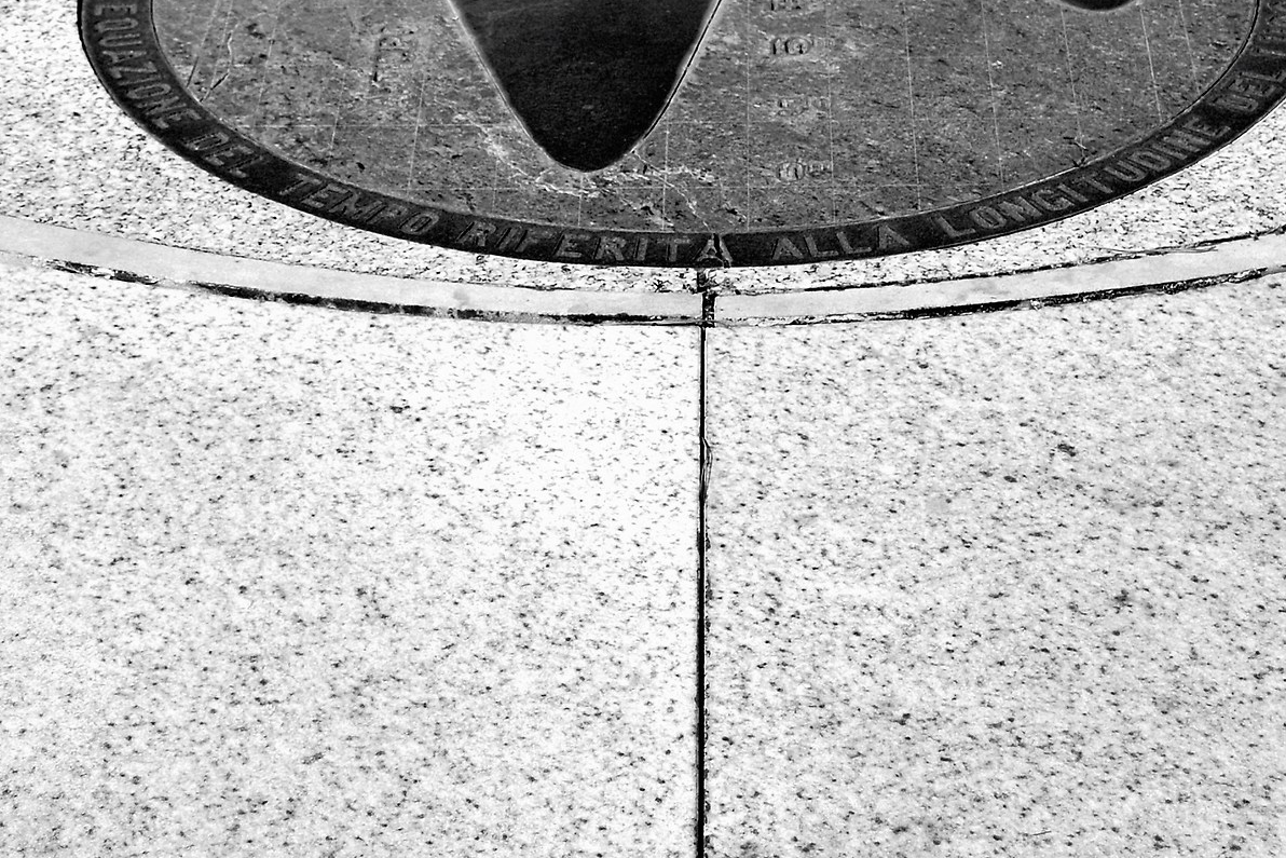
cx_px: 717
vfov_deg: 10.8
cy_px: 138
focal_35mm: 127
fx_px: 4537
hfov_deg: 16.1
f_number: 9
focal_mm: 42
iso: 100
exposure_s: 1/320
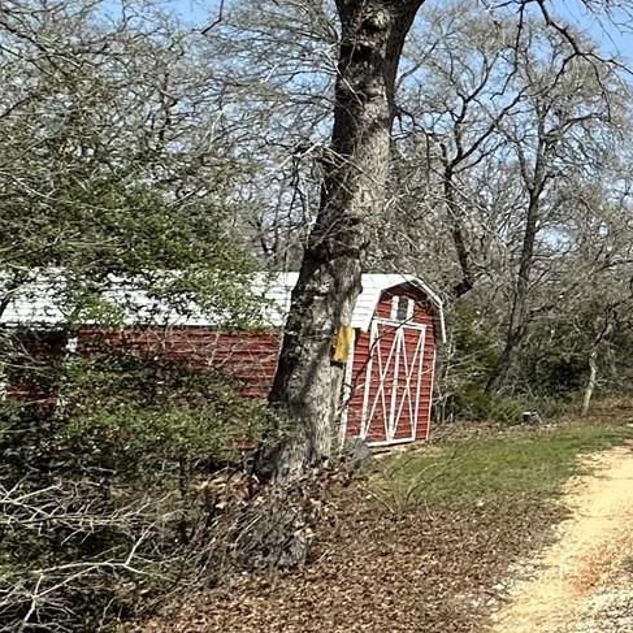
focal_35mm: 52
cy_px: 220
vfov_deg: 32.6
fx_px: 1076
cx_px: 1049
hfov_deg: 23.1
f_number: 2.2
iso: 50
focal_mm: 2.22
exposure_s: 1/1689
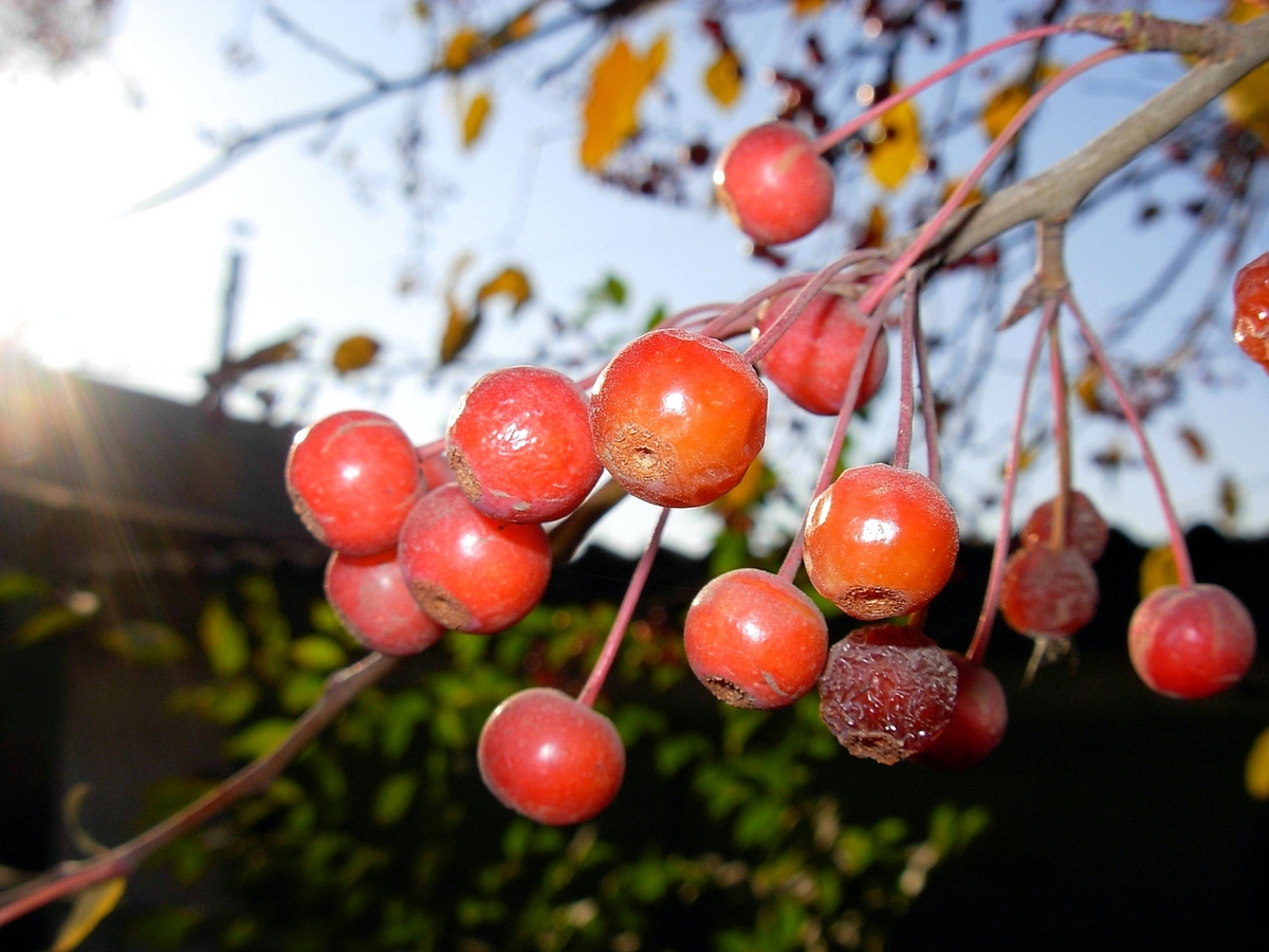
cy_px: 476
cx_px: 634
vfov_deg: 37.7
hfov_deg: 49.0
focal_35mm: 38
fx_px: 1393
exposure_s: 1/497
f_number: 4.9
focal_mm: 6.3
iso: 79
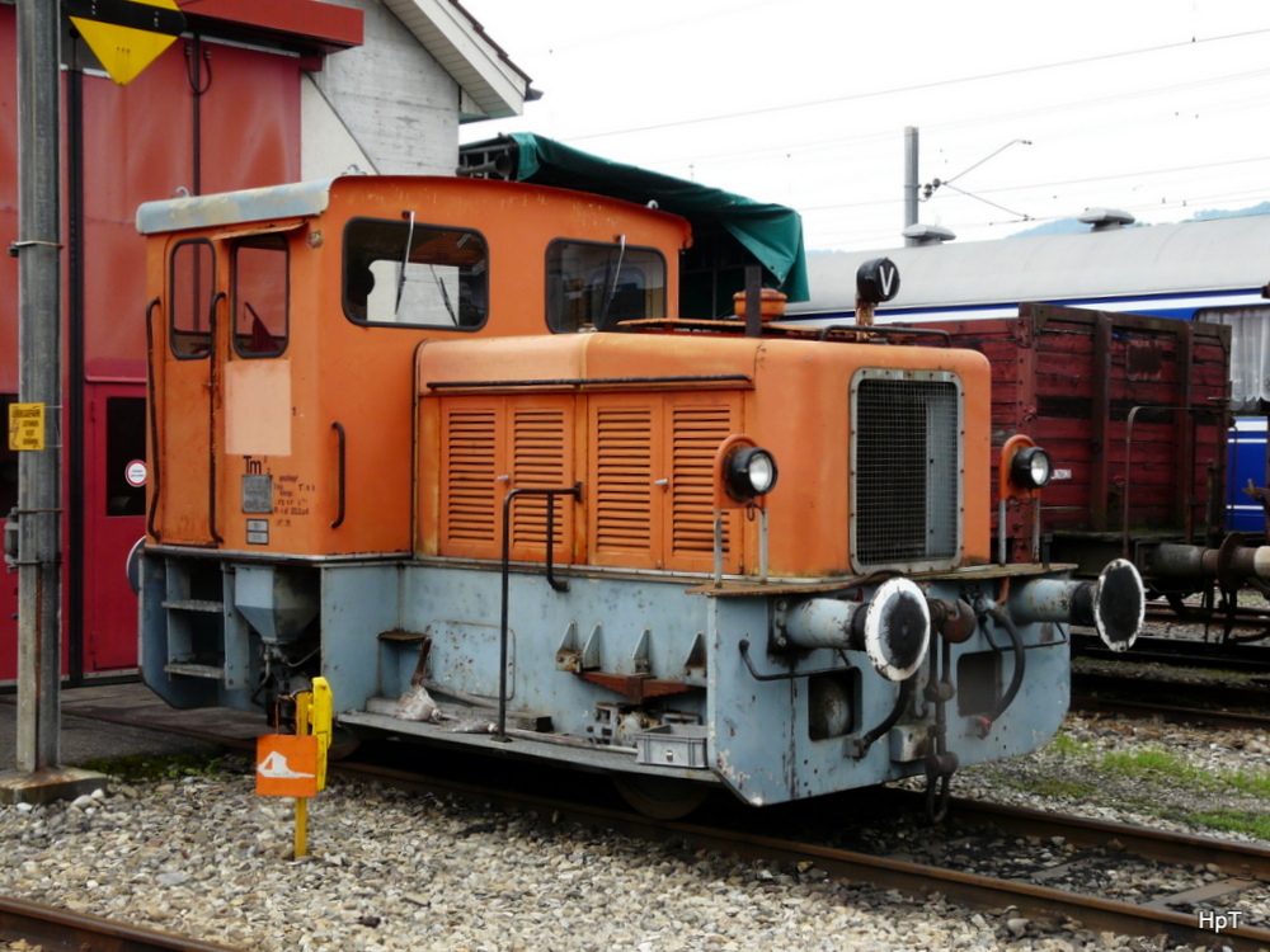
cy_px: 476
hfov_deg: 36.8
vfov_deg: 28.0
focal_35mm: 52
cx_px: 635
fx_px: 1908
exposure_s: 1/250
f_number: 4.5
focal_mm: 8.5
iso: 100
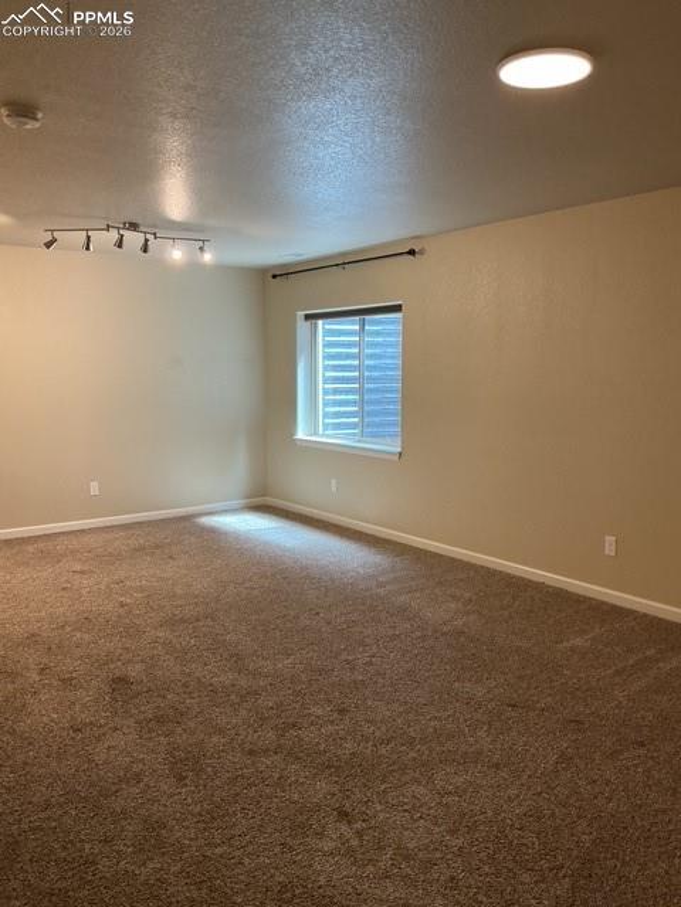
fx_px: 761
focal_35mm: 29
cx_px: 340
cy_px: 454
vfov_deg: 61.7
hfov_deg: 48.2
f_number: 1.8
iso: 160
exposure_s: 1/60
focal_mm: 3
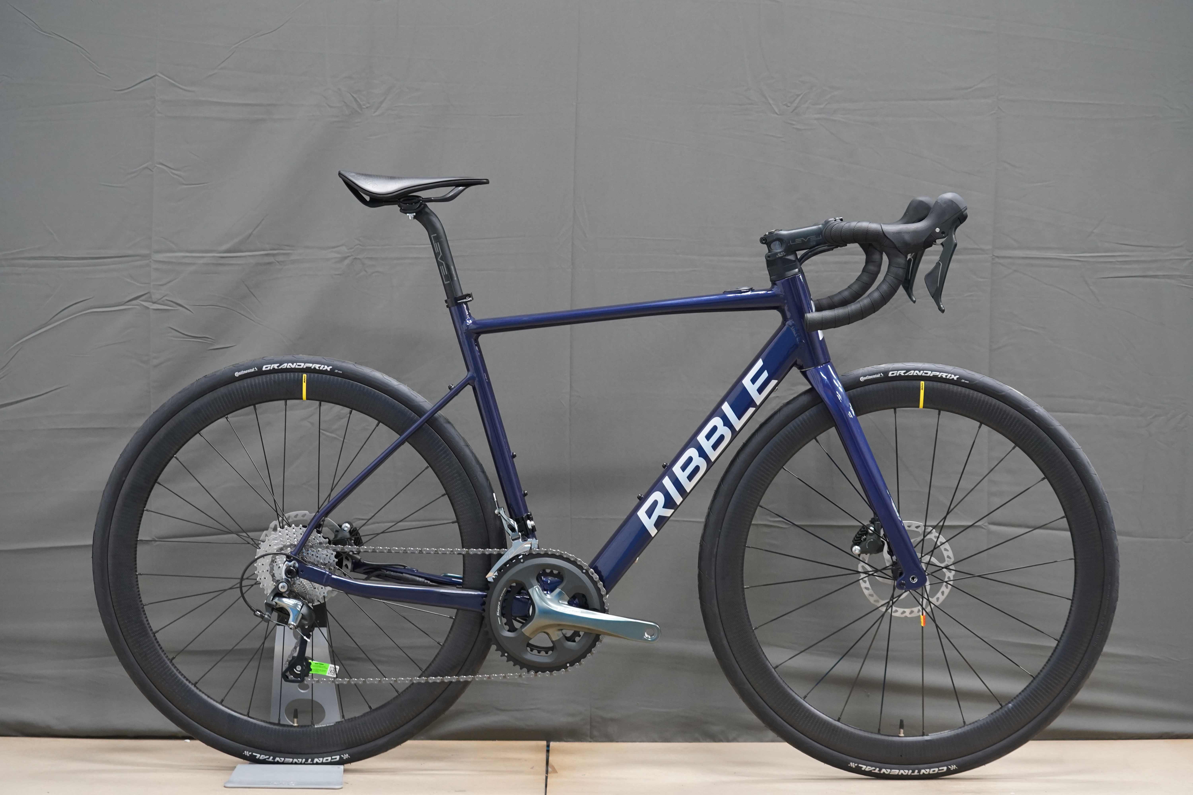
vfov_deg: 19.5
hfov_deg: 28.8
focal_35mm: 70
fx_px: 2320
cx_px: 596
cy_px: 398
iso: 2500
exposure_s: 1/160
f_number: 5
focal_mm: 70
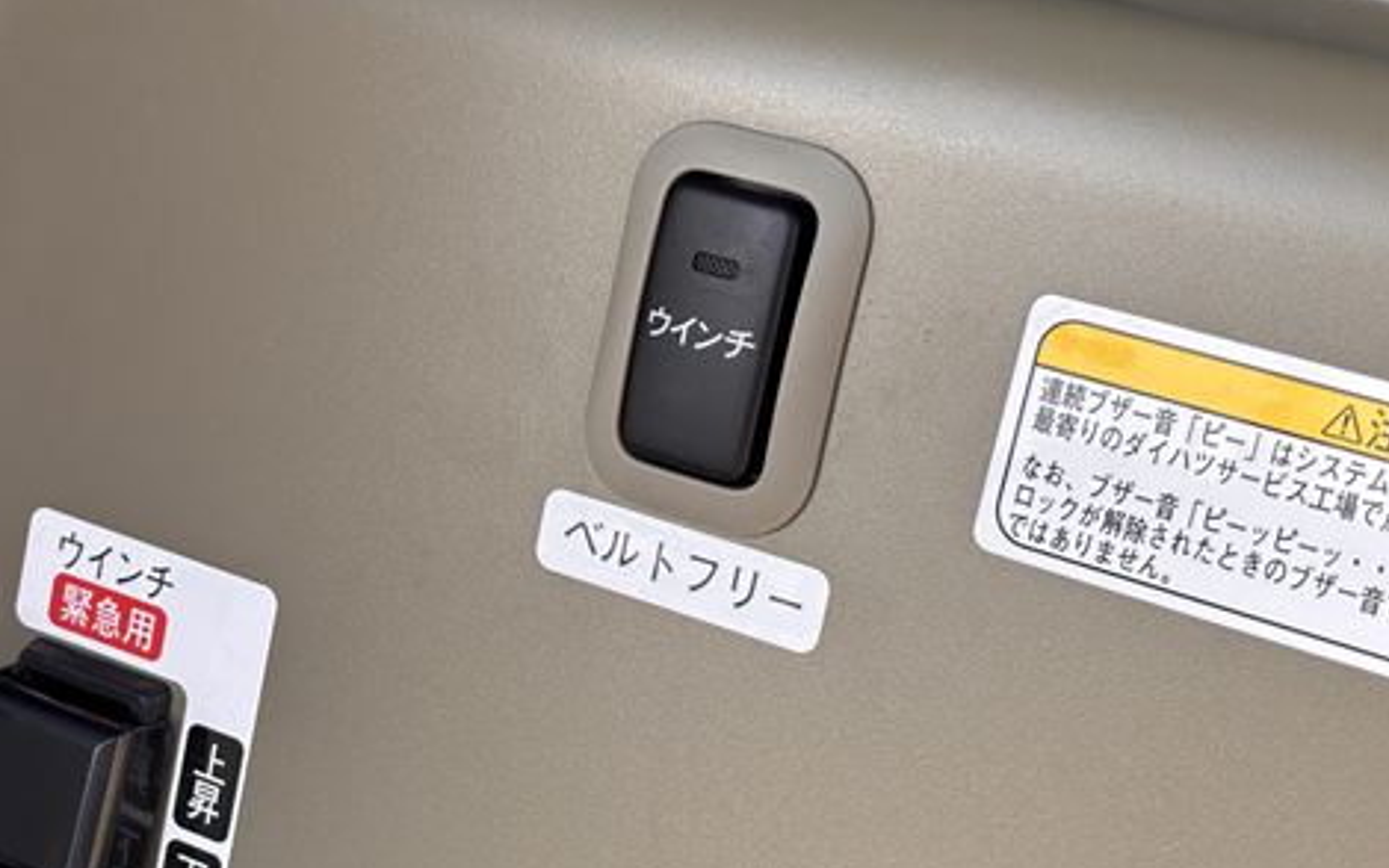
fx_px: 2840
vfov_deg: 17.4
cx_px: 470
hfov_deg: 27.3
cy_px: 555
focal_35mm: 75
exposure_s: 1/471
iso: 32
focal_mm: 5.96
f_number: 1.6
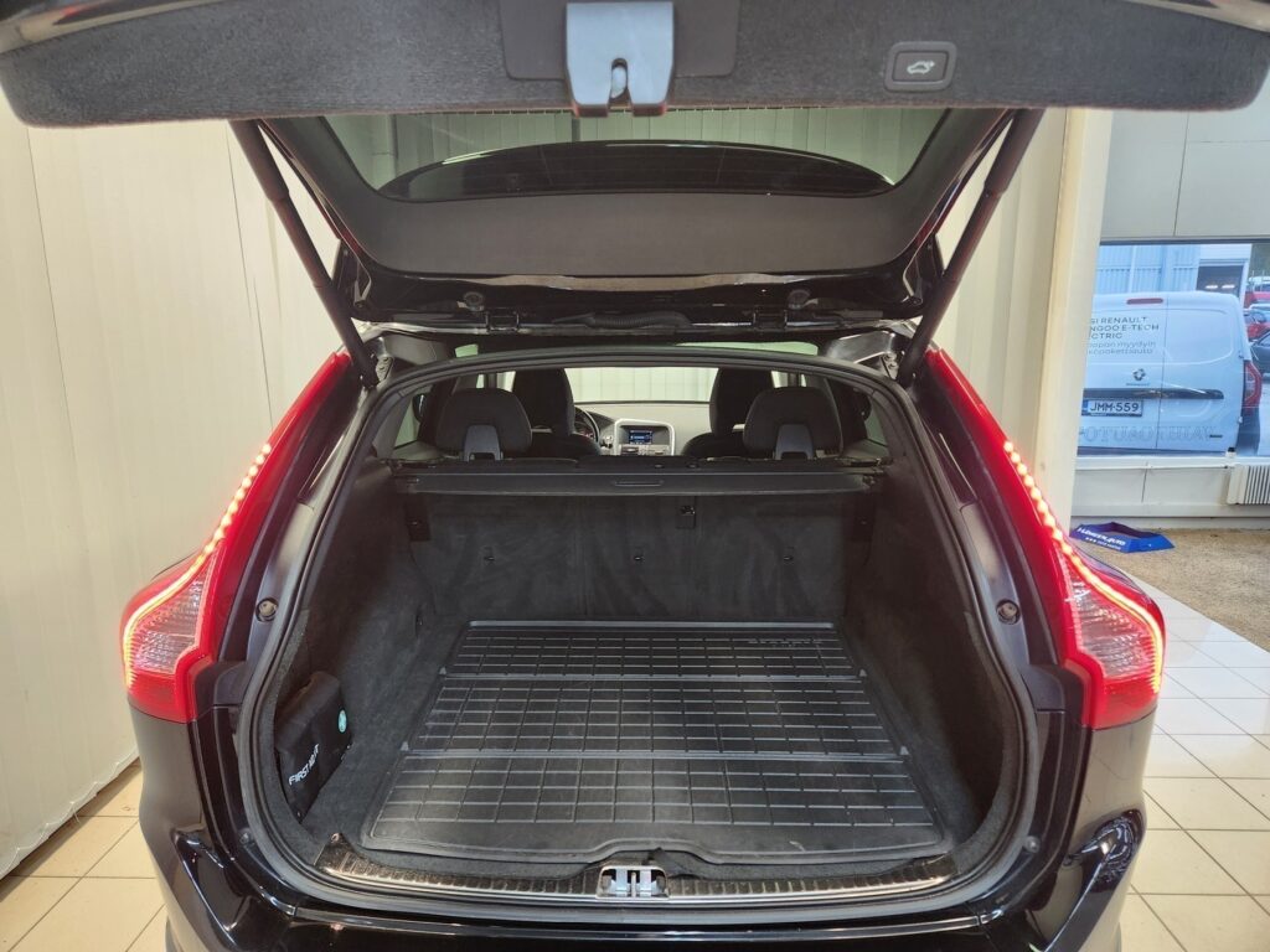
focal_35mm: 23
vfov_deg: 58.9
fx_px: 844
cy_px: 476
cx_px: 635
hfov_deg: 73.9
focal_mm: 5.4
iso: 400
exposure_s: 1/100
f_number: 1.8
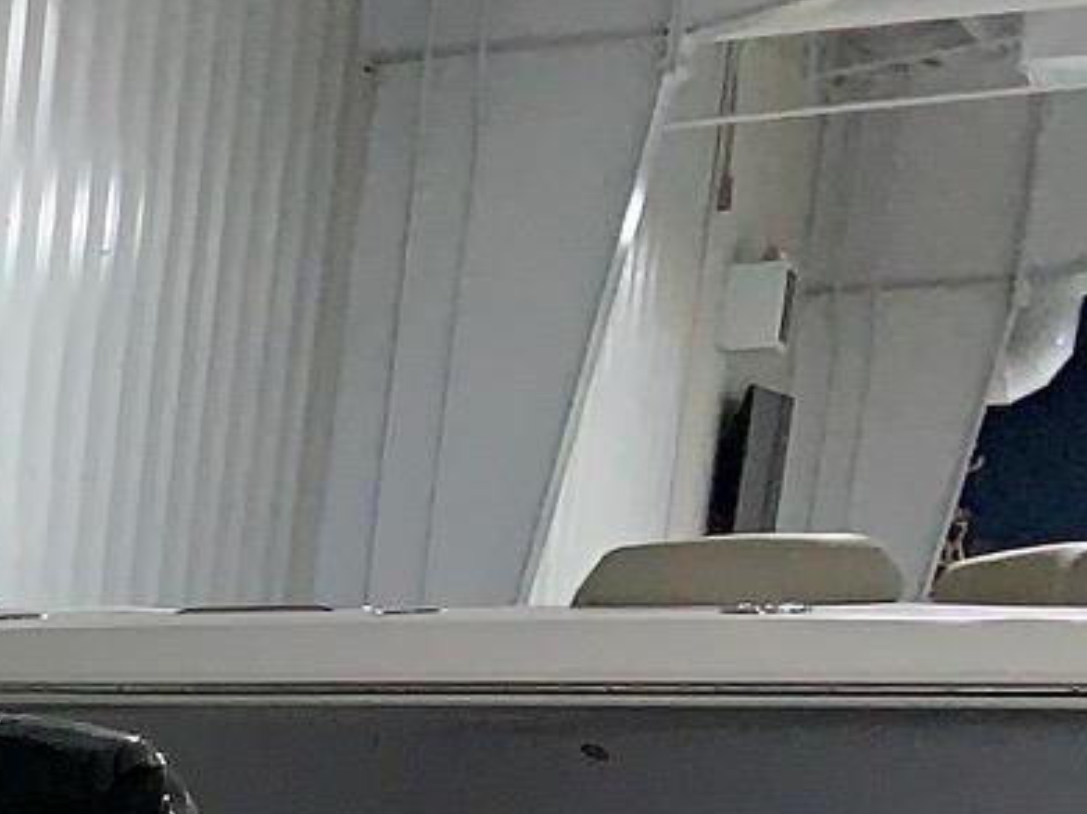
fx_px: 4207
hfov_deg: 11.5
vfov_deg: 9.5
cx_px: -1710
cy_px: 2092
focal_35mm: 134
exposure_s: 1/112
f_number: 1.8
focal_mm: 4.25
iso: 40
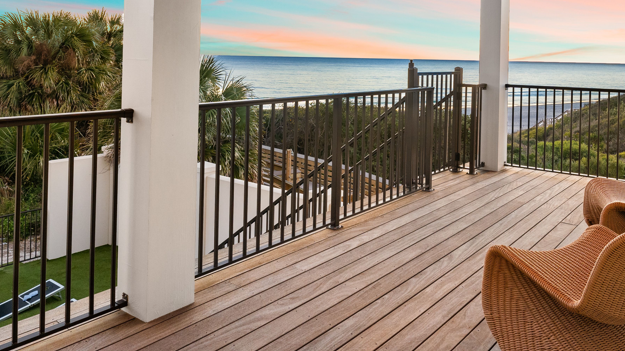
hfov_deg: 61.7
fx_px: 515
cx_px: 388
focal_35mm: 31
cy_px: 58
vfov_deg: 36.1
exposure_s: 1/6
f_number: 9
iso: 640
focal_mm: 17.6
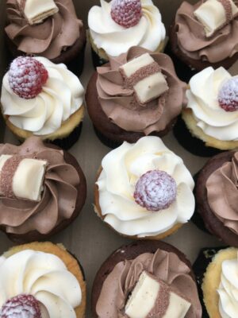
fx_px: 257
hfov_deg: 49.7
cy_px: 159
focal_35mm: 28
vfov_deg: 63.4
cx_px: 119
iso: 20
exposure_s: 1/319
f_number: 1.8
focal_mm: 3.99
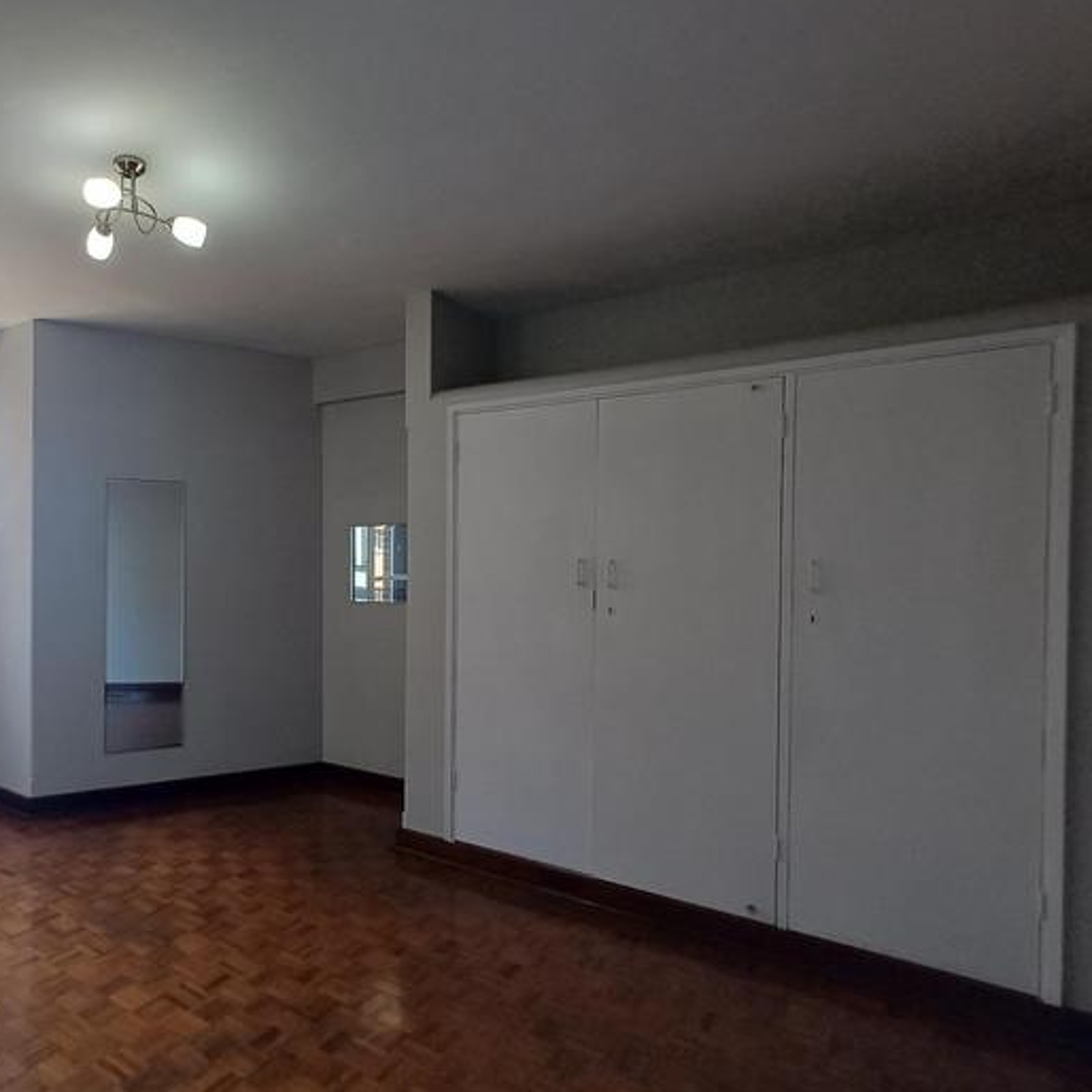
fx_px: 785
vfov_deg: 69.6
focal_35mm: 22
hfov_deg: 65.5
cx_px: 276
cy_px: 582
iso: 64
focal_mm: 1.64
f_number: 2.2
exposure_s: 1/50
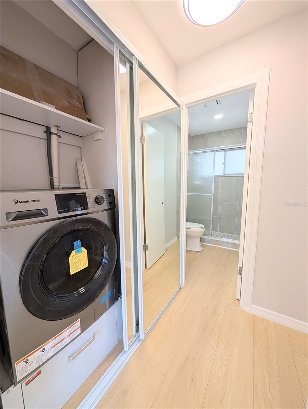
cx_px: 154
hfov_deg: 94.6
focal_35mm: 12
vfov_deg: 110.5
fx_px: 142
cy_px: 204
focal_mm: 2.02
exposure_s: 1/170
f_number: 1.7
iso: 46
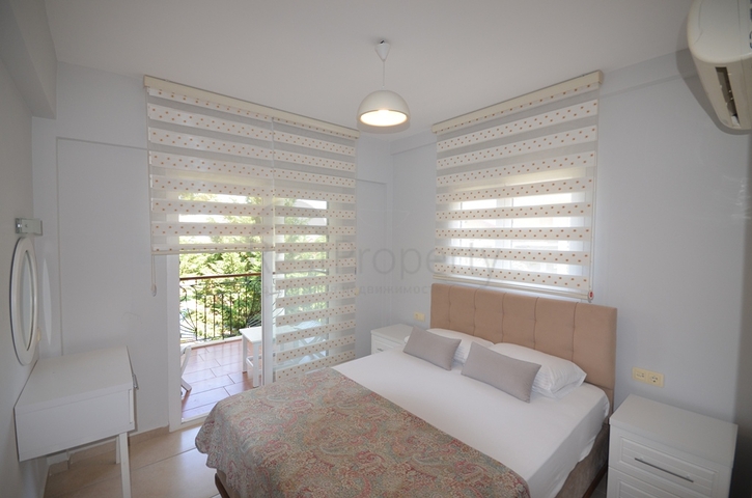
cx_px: 376
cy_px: 249
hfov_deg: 100.5
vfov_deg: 77.1
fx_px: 313
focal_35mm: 15
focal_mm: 10
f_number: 7.1
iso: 400
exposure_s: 1/60
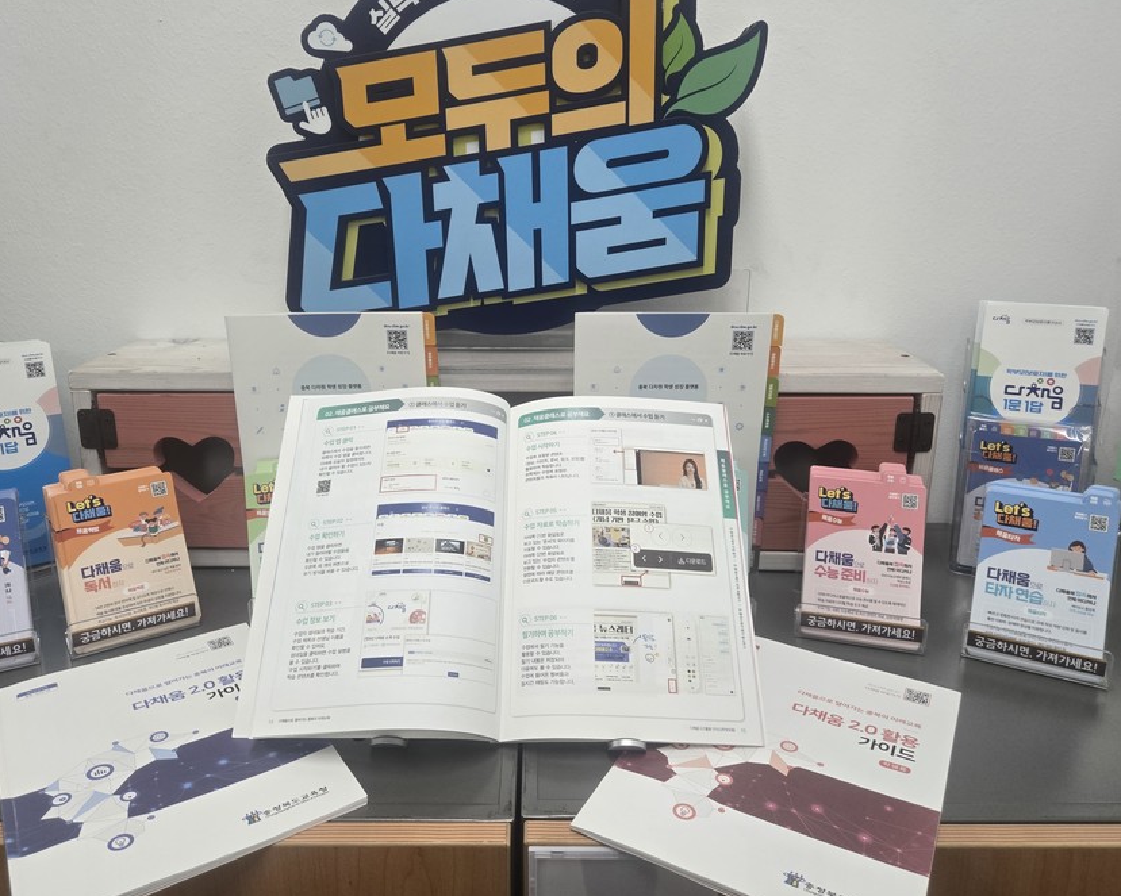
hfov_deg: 66.0
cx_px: 538
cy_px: 415
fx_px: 863
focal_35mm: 26
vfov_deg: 54.9
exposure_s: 1/120
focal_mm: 5.4
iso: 100
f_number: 1.8
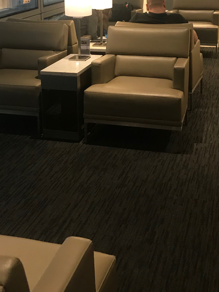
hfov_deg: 26.1
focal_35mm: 56
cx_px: 99
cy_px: 37
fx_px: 472
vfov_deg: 32.8
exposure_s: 1/15
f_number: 1.8
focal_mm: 3.99
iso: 50
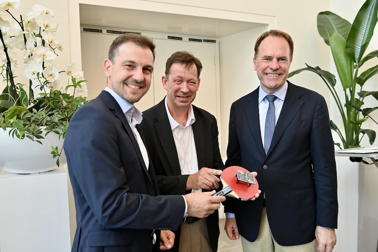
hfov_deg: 58.7
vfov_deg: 41.1
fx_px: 336
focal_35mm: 32
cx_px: 189
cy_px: 126
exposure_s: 1/100
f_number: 3.2
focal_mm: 32
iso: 400
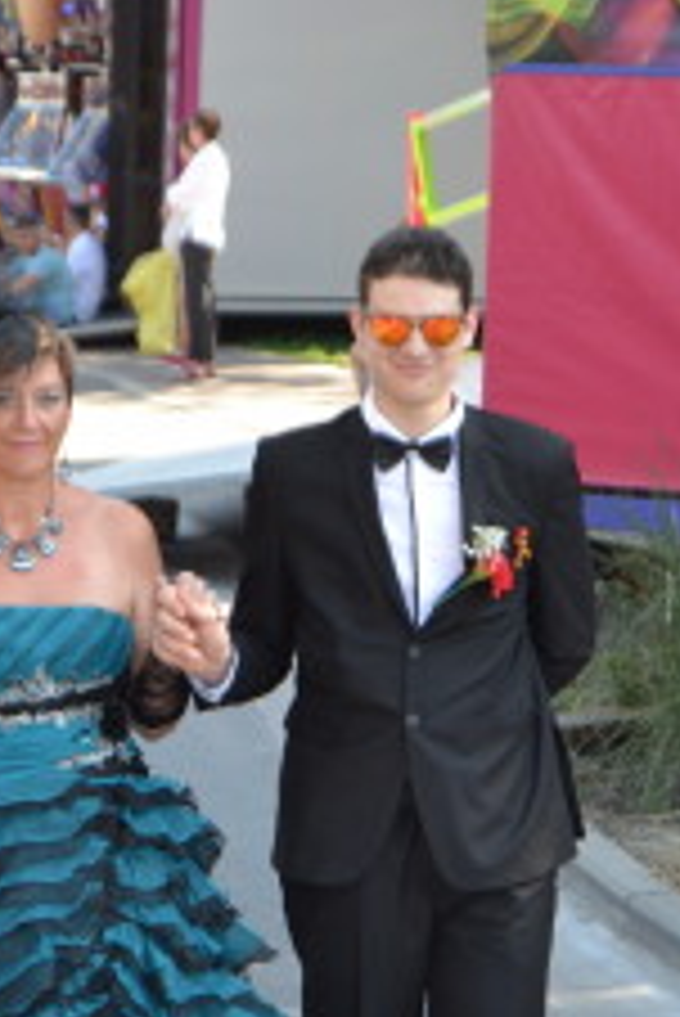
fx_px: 4952
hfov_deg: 7.9
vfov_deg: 11.7
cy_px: 752
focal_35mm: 175
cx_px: 216
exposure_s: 1/125
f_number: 5.6
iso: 250
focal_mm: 55
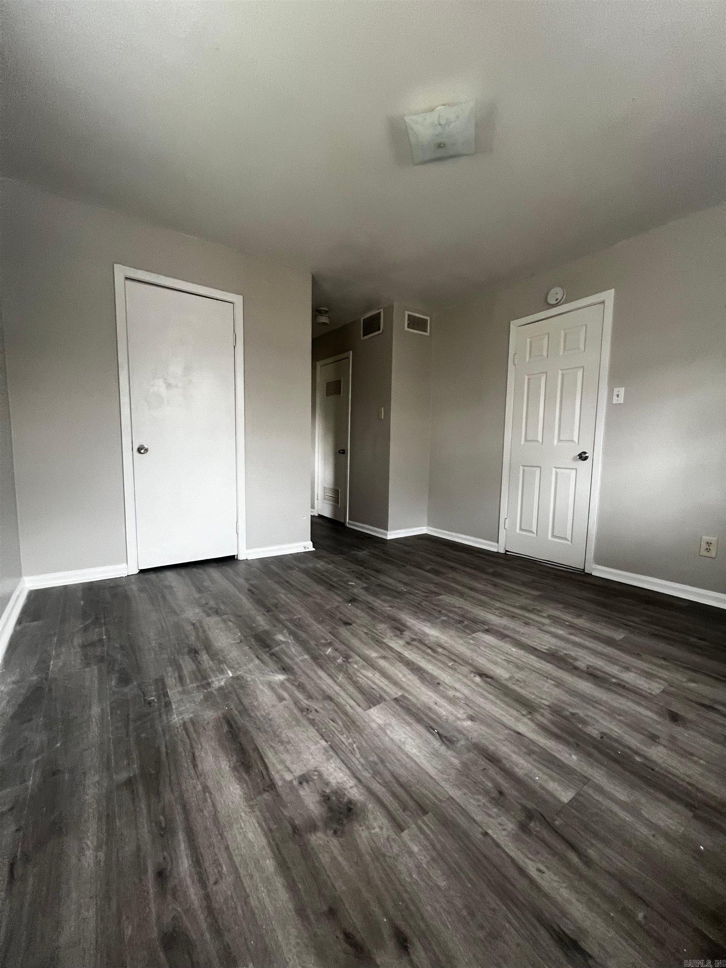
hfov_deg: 89.9
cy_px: 484
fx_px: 364
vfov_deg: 106.2
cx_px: 363
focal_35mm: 13
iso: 250
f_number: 1.8
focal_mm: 1.57
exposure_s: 1/60
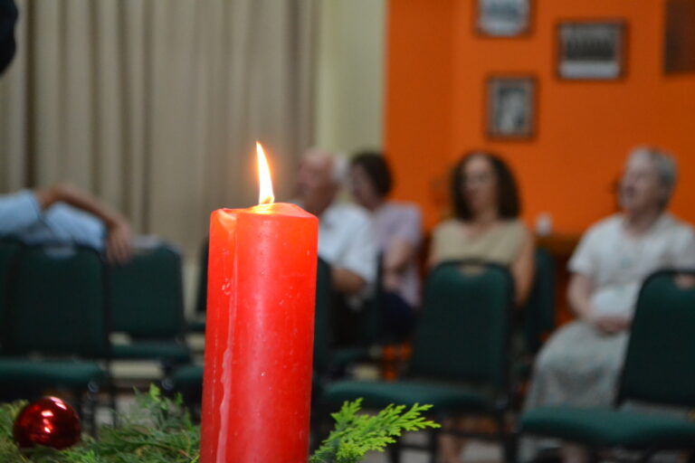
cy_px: 232
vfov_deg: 16.6
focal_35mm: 82
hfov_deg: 24.6
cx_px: 348
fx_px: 1593
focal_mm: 55
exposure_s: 1/60
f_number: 5.6
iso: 2800
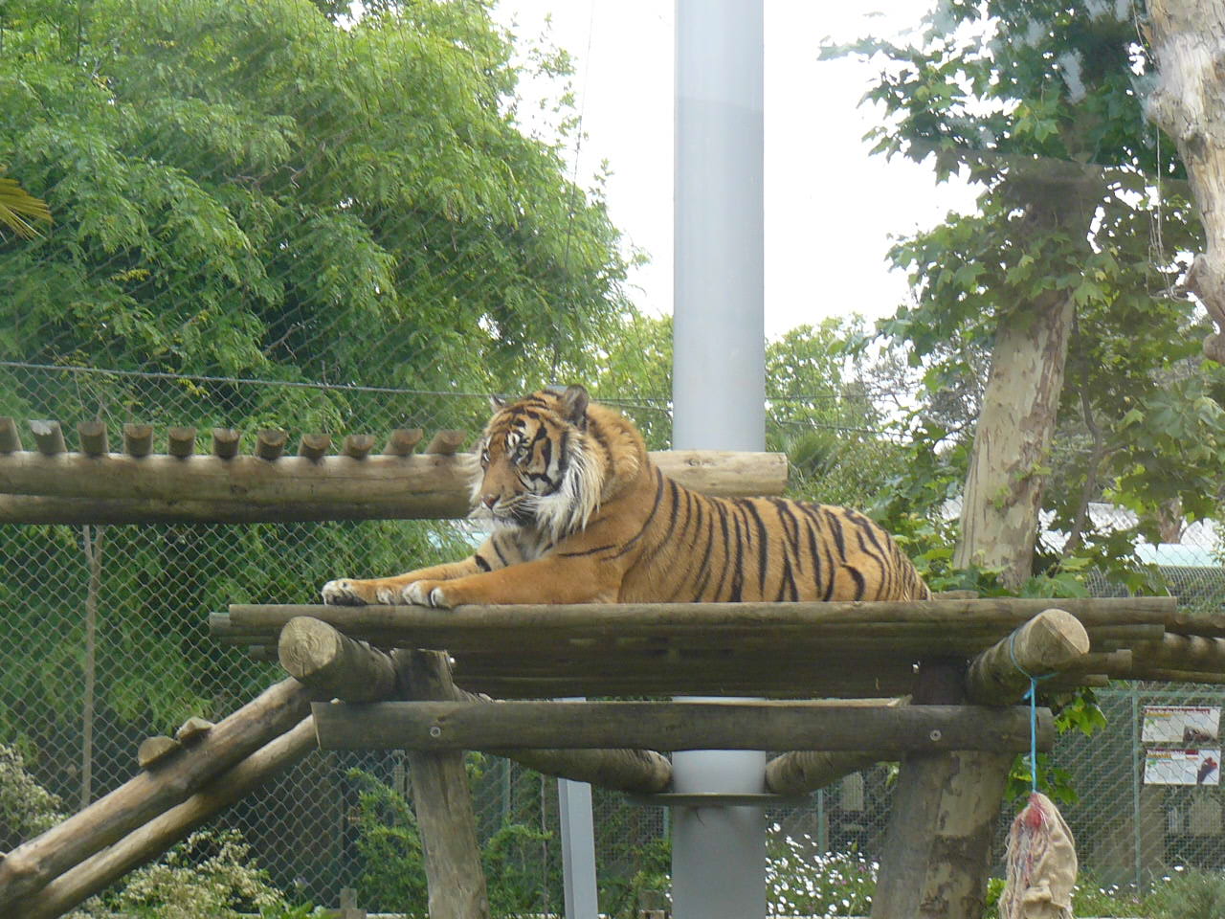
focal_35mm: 102
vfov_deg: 14.5
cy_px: 460
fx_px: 3610
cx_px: 612
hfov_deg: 19.3
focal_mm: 11.4
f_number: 4
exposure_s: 1/160
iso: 100
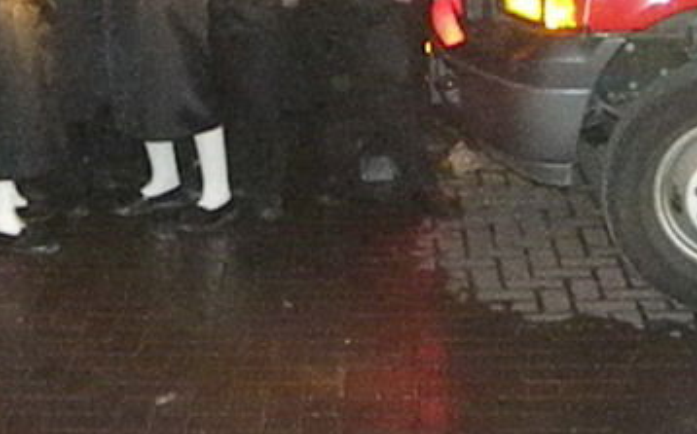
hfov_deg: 24.3
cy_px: -64
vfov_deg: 14.9
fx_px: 1613
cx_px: 234
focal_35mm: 85
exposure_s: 1/26
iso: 3200
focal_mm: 5
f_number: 3.5
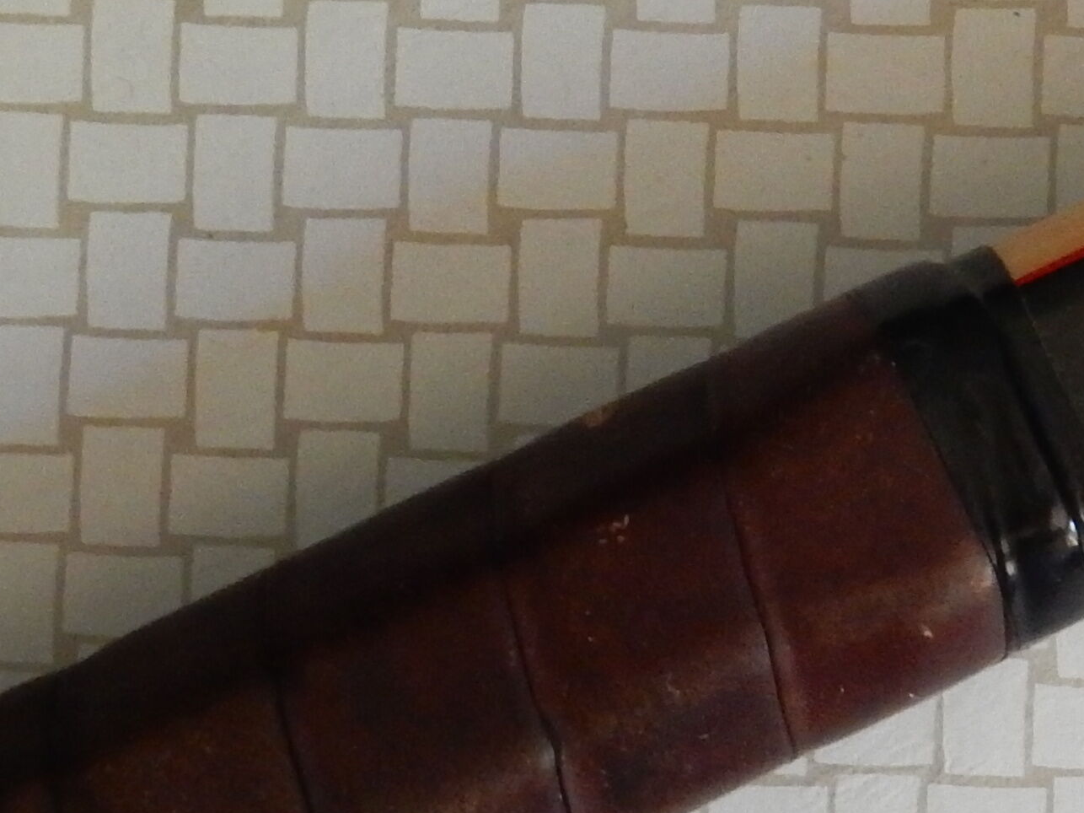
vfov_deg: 11.5
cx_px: 742
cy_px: 532
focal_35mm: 129
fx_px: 4039
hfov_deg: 15.3
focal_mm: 6.4
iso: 400
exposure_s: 1/15
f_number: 4
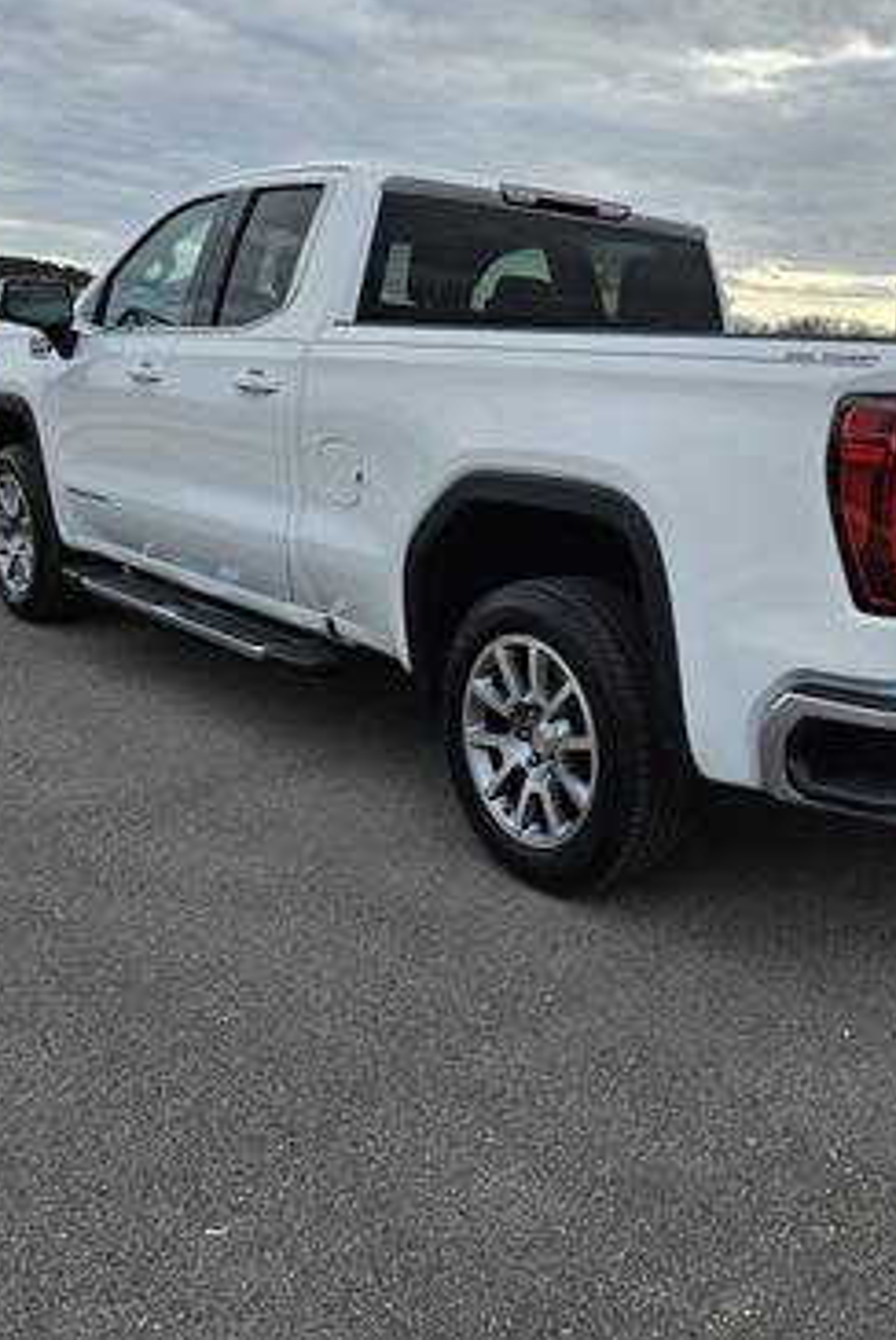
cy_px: 650
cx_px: 694
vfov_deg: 57.2
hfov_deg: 38.8
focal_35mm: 33
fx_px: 1230
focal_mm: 5.4
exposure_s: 1/539
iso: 32
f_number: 1.8
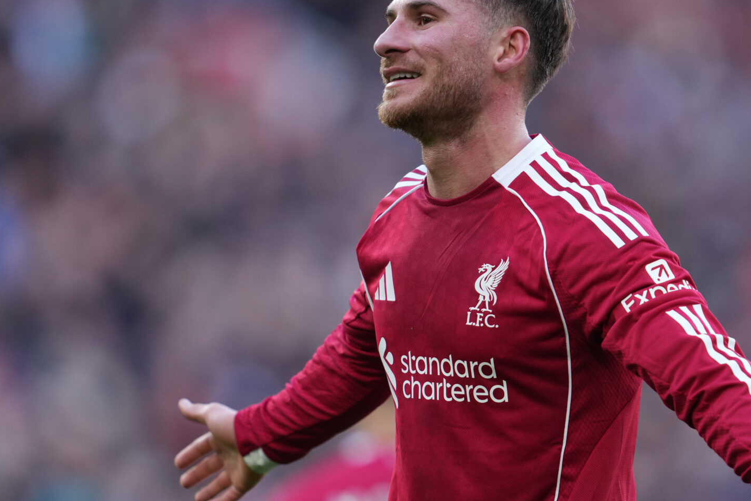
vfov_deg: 1.9
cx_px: 500
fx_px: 14894
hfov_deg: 2.9
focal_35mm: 714
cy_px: 240
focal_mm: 400
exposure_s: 1/1250
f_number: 2.8
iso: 1000
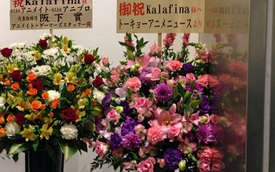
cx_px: 148
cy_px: 71
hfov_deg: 48.2
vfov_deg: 31.2
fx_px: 307
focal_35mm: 41
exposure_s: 1/20
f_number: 2.4
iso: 80
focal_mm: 4.13
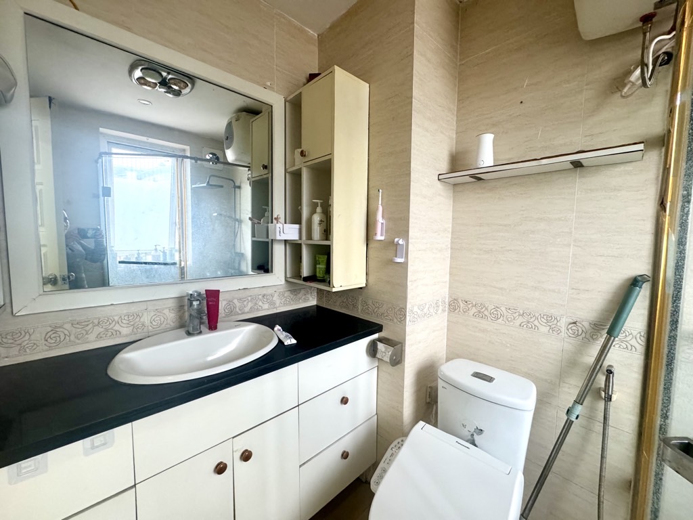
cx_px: 346
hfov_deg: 102.1
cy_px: 260
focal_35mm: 14
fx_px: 280
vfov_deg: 85.7
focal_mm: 2.22
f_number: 2.2
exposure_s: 1/99
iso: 320
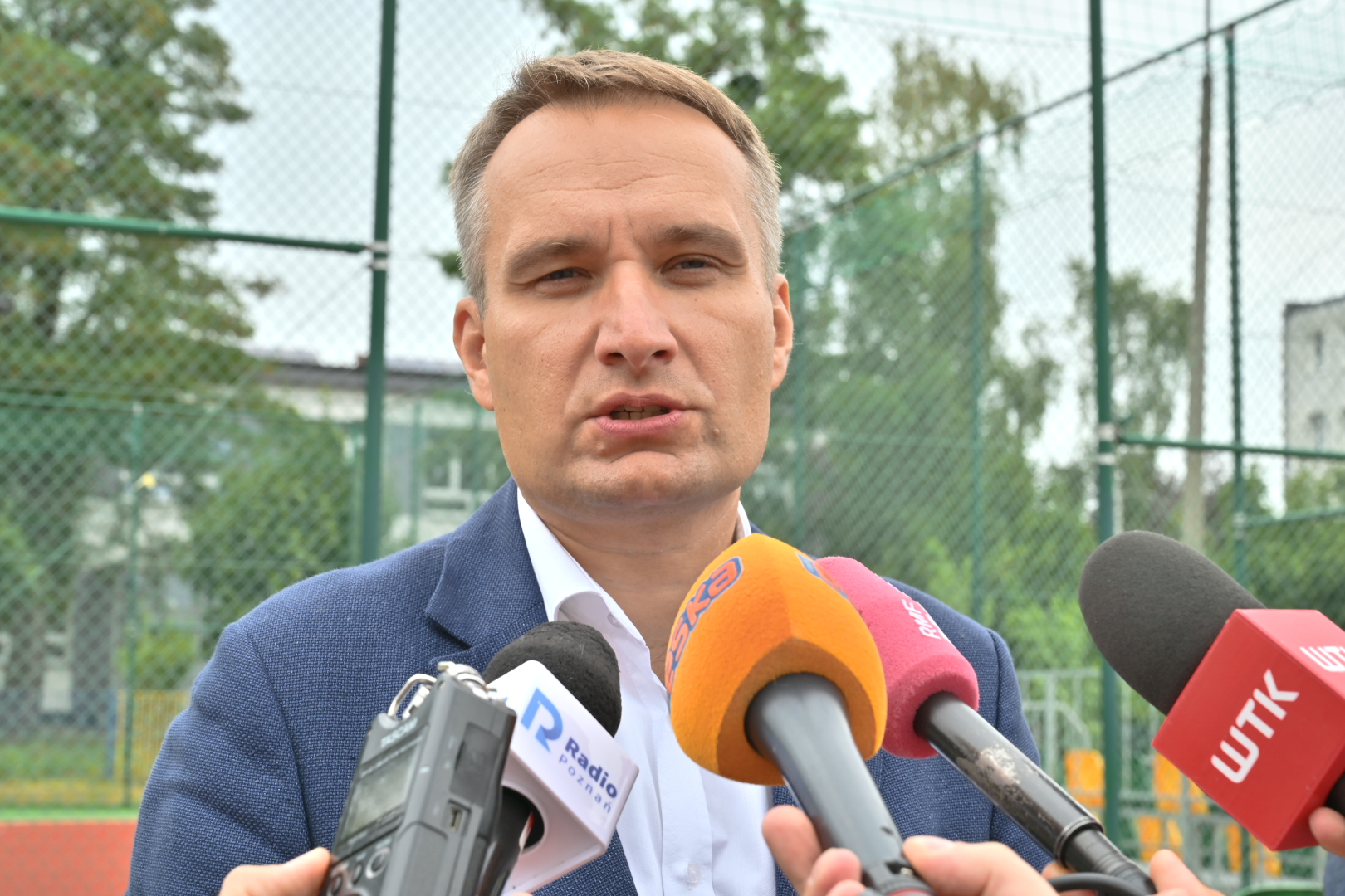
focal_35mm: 59
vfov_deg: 23.0
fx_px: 2204
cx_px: 672
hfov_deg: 33.9
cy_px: 448
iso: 100
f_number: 9
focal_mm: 59
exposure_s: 1/100
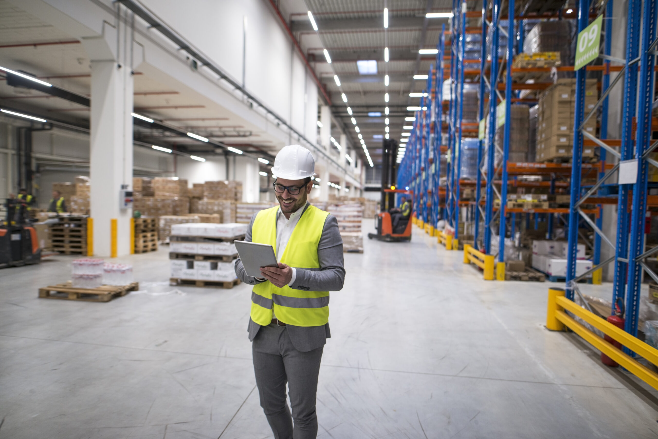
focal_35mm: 20
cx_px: 329
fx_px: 366
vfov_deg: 62.0
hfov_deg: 84.0
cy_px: 220
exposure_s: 1/200
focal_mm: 20
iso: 640
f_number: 1.4
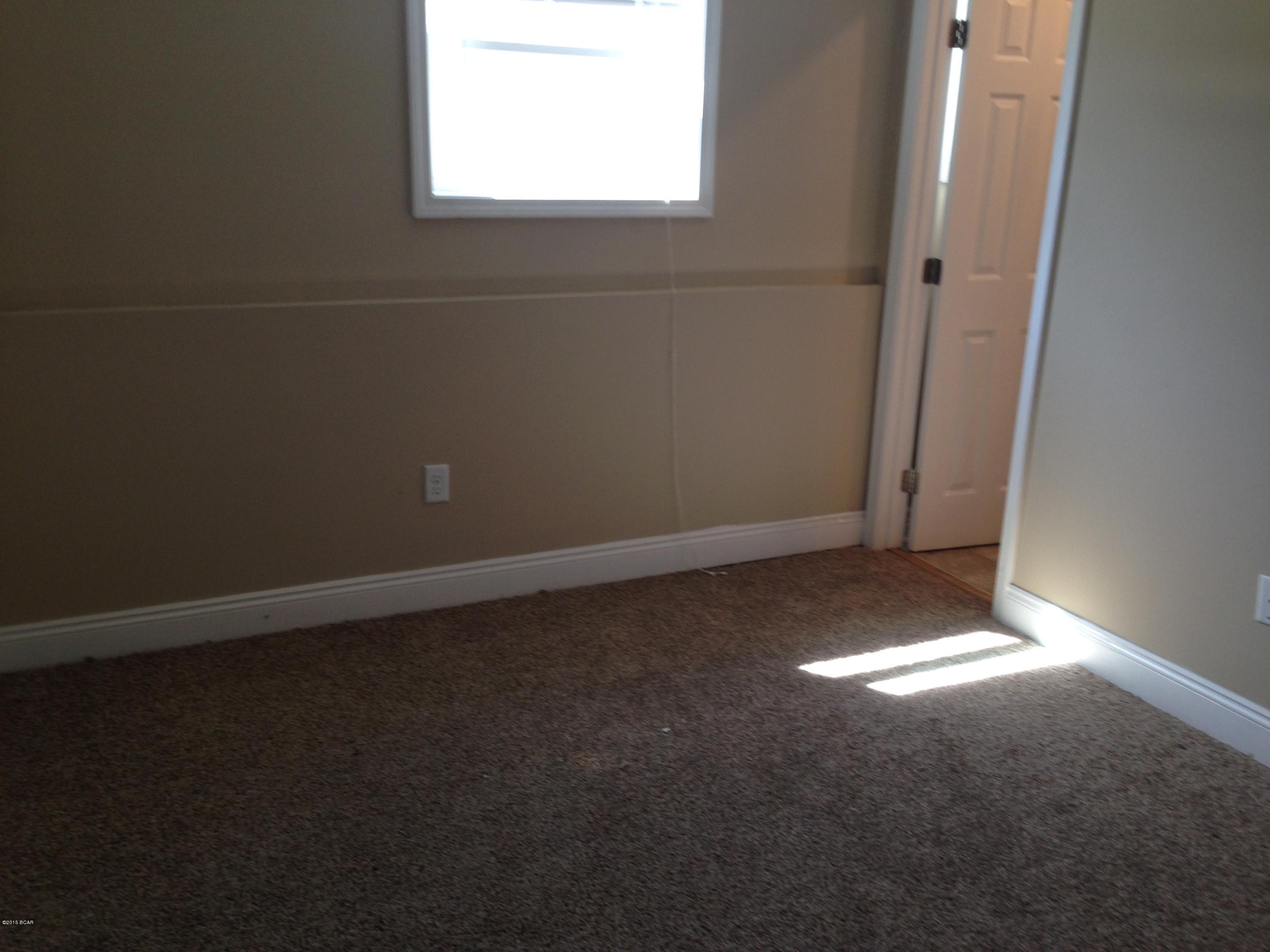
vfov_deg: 42.9
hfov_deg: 55.4
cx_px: 635
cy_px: 476
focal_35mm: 33
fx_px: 1211
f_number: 2.4
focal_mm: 4.12
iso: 50
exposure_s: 1/40
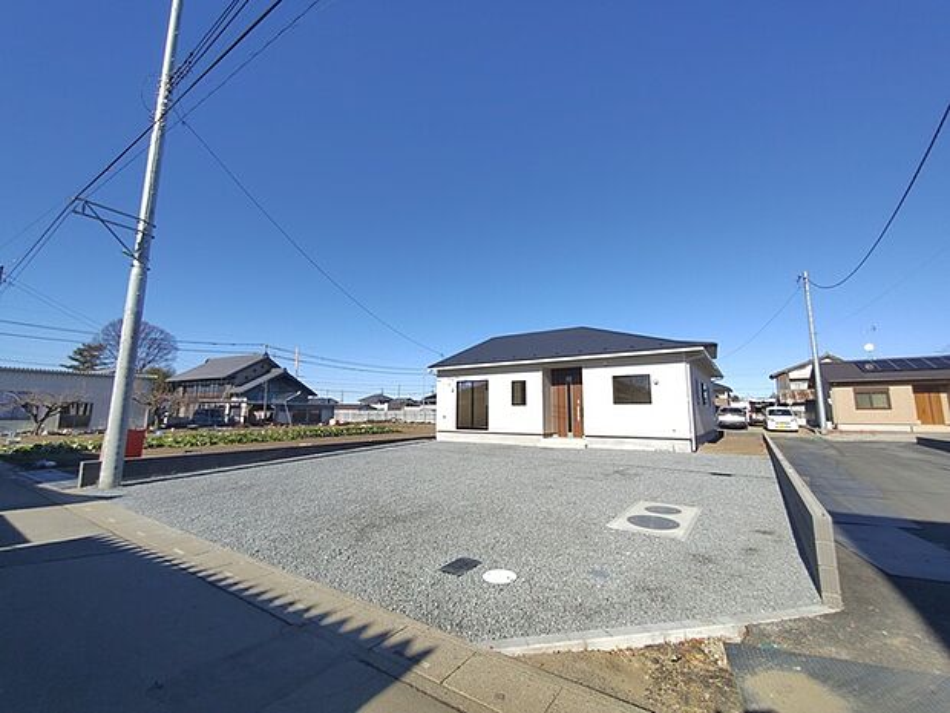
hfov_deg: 98.2
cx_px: 475
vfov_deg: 81.7
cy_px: 356
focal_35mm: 15
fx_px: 412
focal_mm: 1.6
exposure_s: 1/968
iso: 50
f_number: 2.4
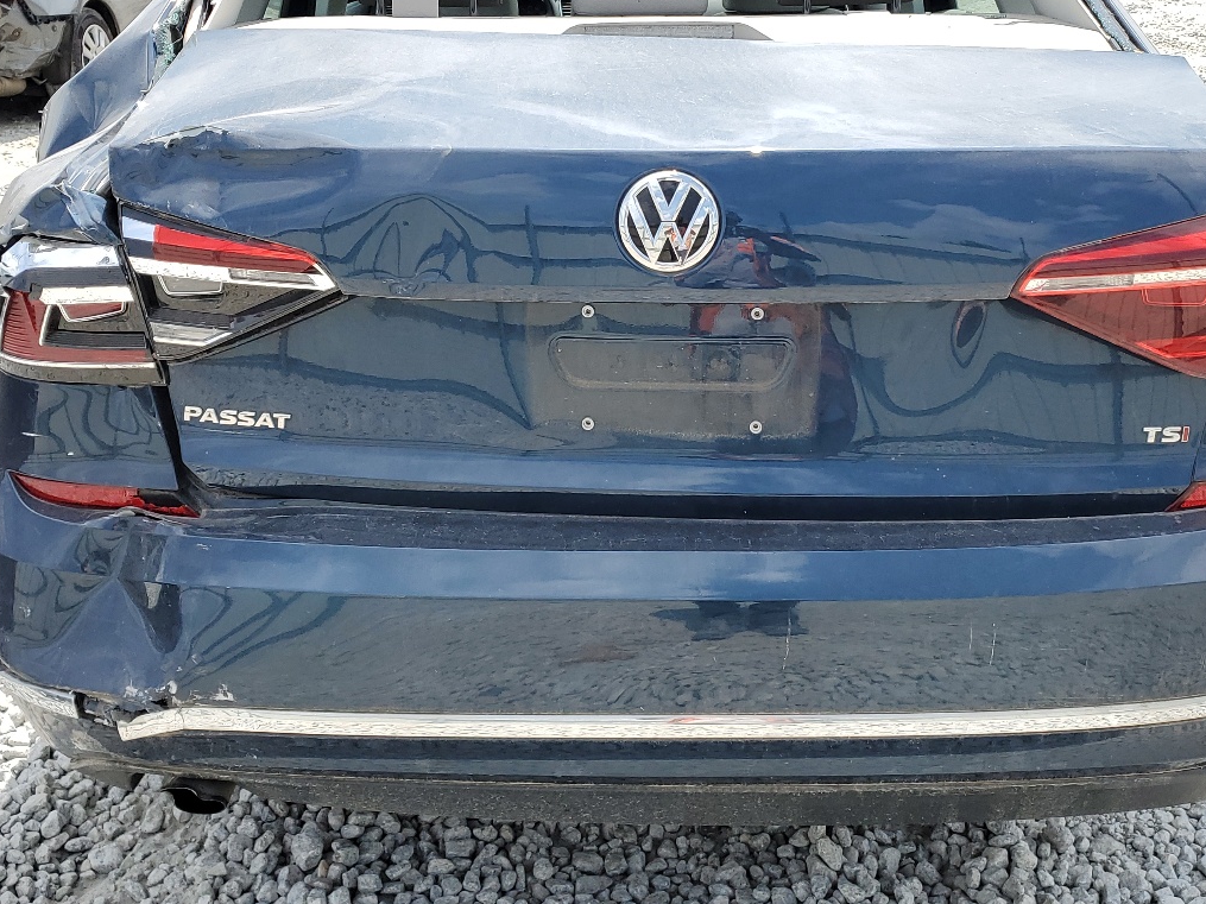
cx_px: 688
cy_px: 369
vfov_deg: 35.0
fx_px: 1428
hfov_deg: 45.7
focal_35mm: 41
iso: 50
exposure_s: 1/2000
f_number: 1.5
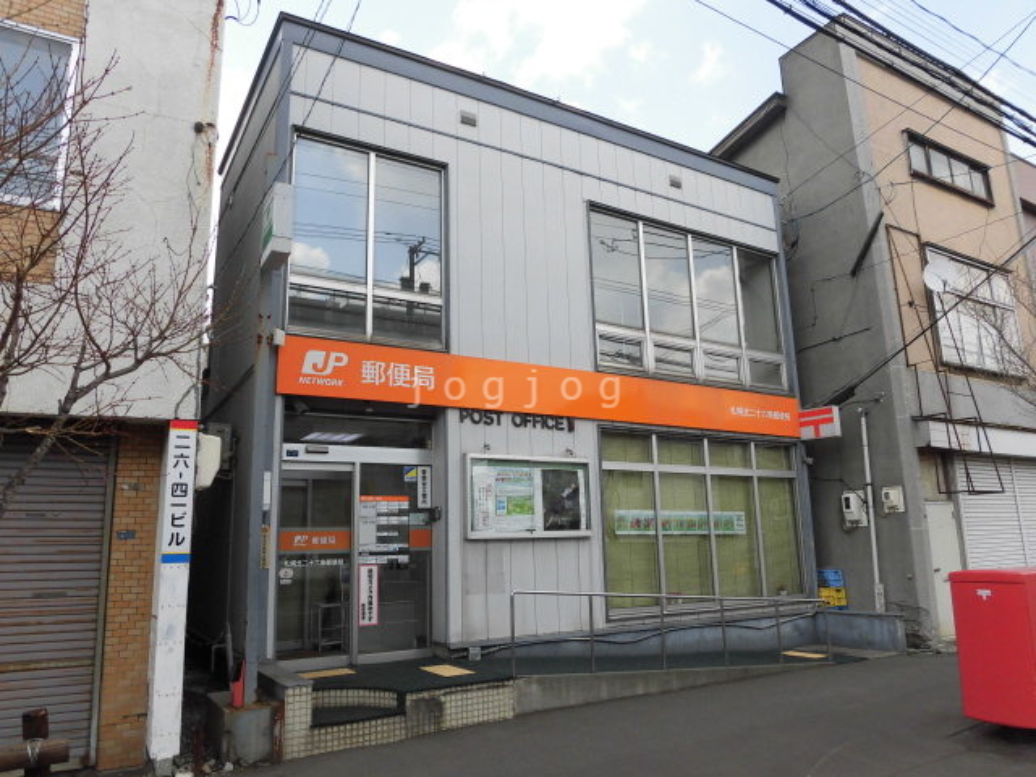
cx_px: 518
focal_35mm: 24
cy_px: 388
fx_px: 718
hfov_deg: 71.6
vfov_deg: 56.8
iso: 100
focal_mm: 4.3
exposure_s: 1/500
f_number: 3.1
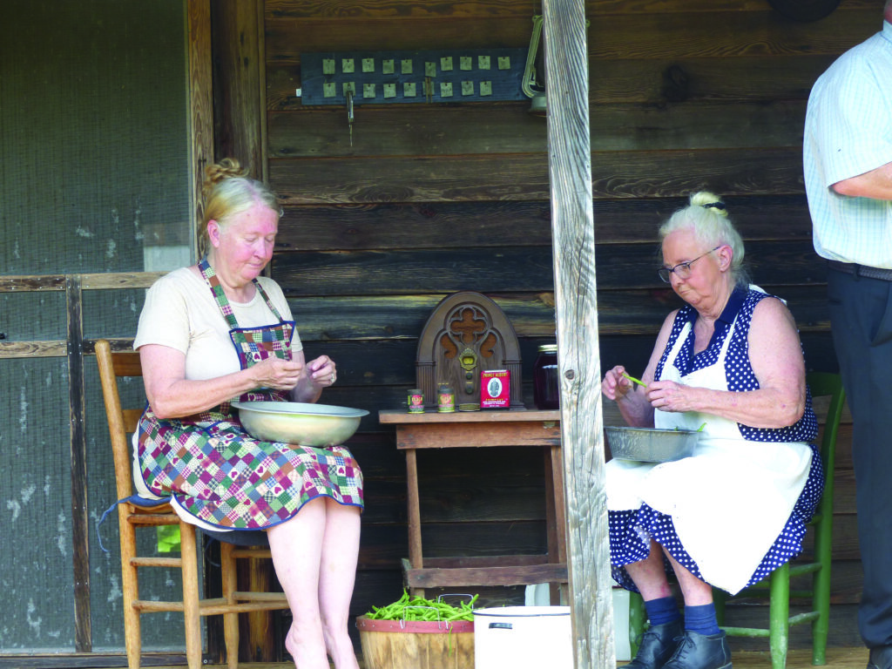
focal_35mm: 157
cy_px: 334
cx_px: 446
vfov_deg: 9.5
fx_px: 4046
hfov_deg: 12.6
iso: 100
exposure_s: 1/125
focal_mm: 28.3
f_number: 3.5
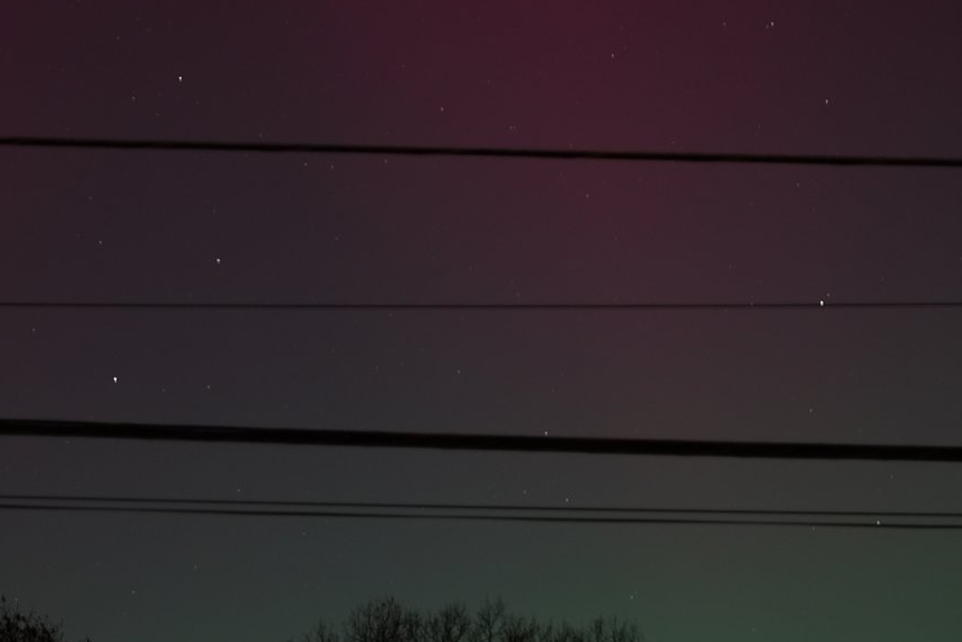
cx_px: 141
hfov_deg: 17.4
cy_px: 189
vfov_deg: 11.8
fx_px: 3100
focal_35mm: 116
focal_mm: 40
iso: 400
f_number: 2.5
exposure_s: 4
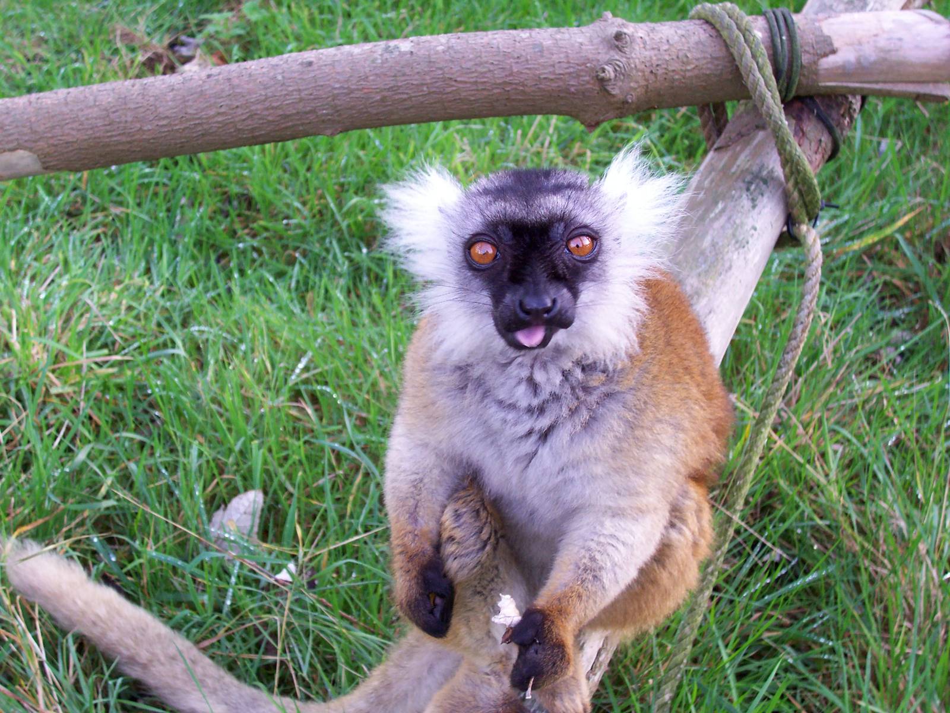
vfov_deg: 27.5
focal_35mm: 53
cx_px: 475
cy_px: 356
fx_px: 1455
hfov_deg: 36.2
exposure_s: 1/48.4
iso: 88
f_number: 3.2
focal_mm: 8.7
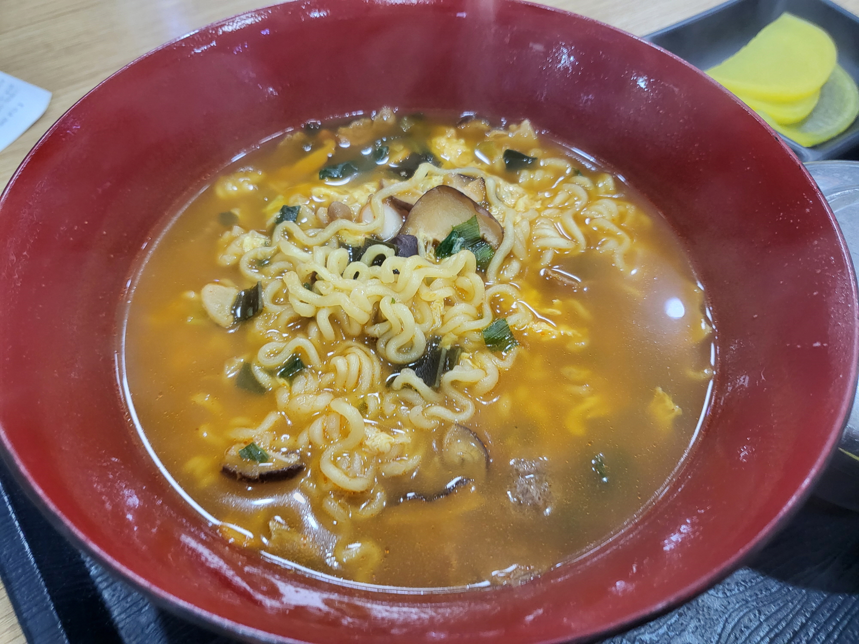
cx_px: 430
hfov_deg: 67.3
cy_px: 322
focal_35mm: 26
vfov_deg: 53.1
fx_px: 645
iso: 160
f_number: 1.8
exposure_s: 1/40
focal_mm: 4.25
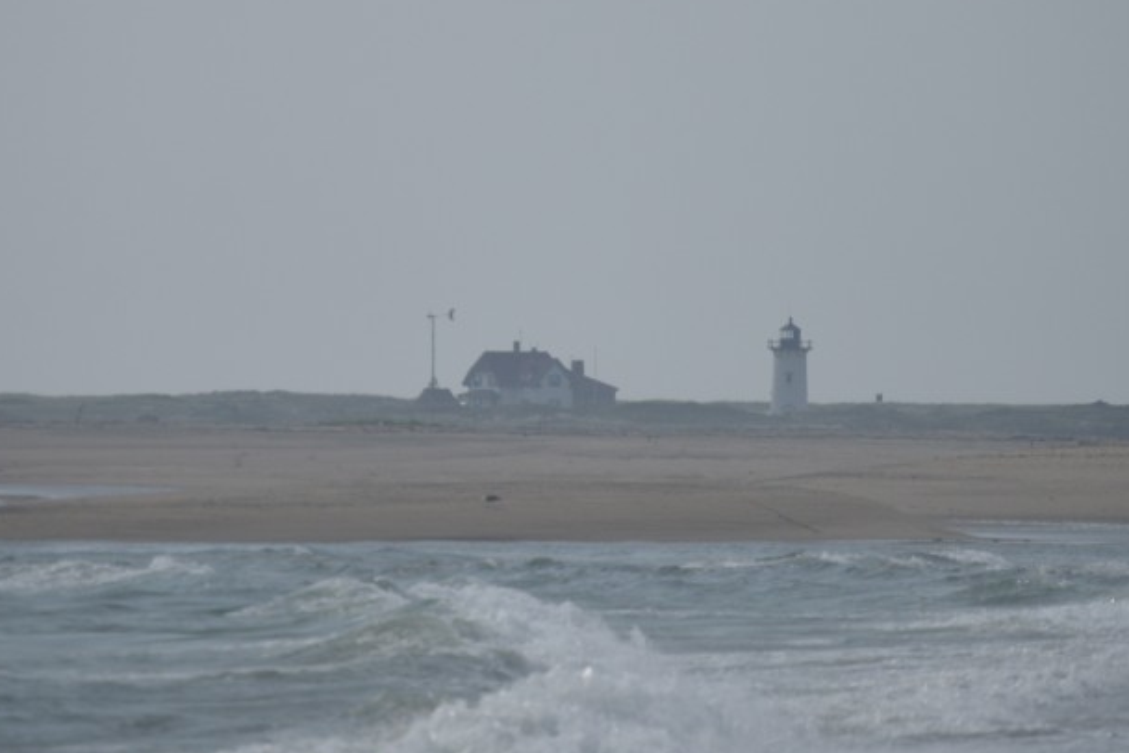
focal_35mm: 532
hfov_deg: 3.9
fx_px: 16683
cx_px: 564
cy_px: 286
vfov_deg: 2.6
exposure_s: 1/4000
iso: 200
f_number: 5.6
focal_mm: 200
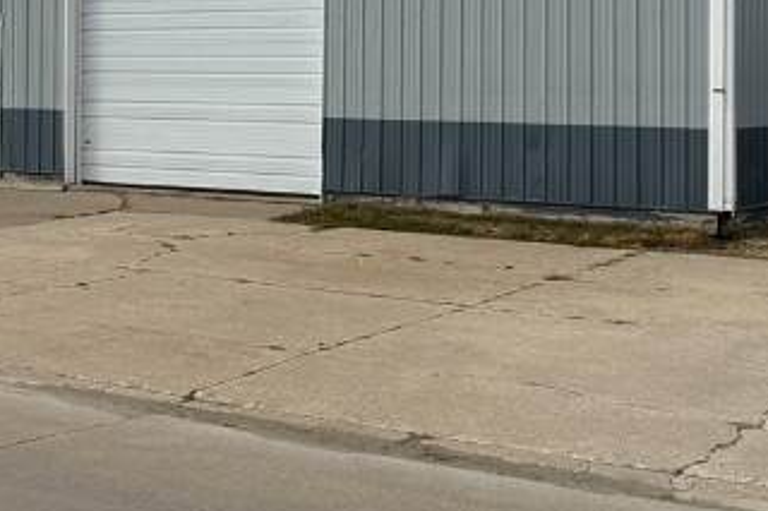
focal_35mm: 80
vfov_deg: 16.8
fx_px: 1706
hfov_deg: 24.4
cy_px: 29
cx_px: 36
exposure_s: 1/5319
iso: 80
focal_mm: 6.76
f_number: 1.78
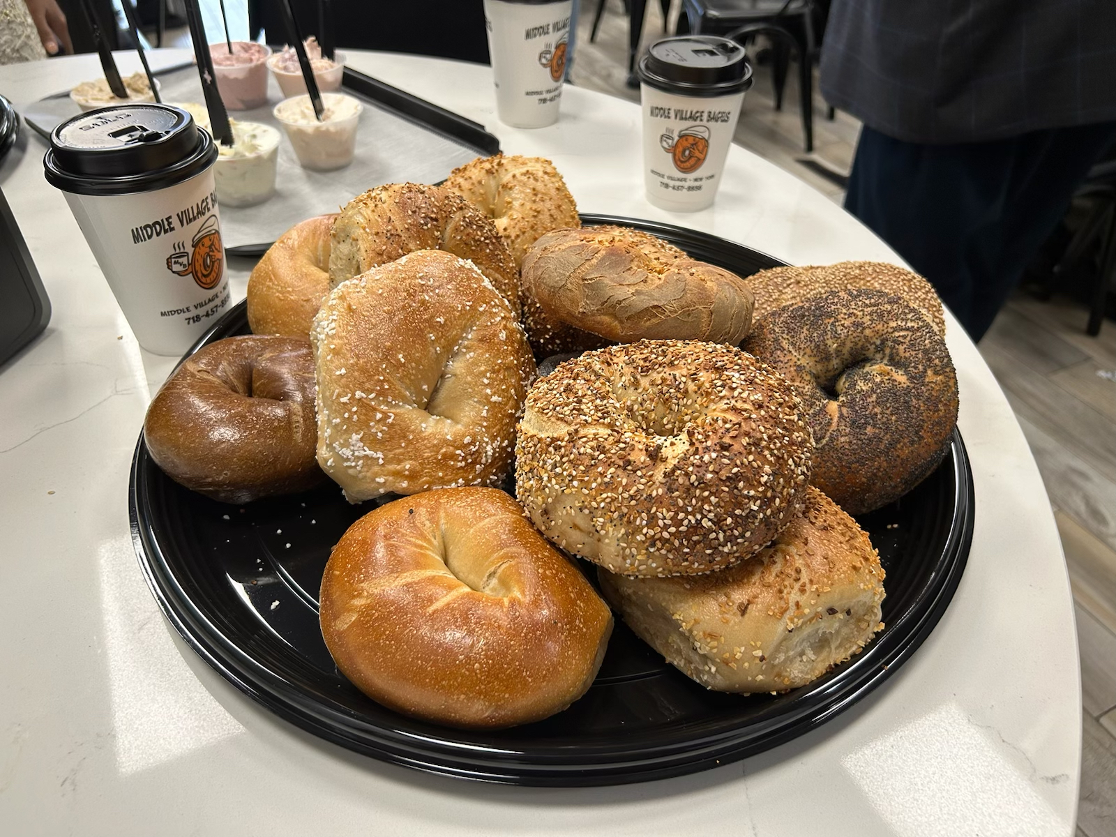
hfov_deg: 67.3
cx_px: 558
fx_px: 838
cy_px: 418
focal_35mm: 26
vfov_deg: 53.1
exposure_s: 1/60
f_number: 1.5
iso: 125
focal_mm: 5.7
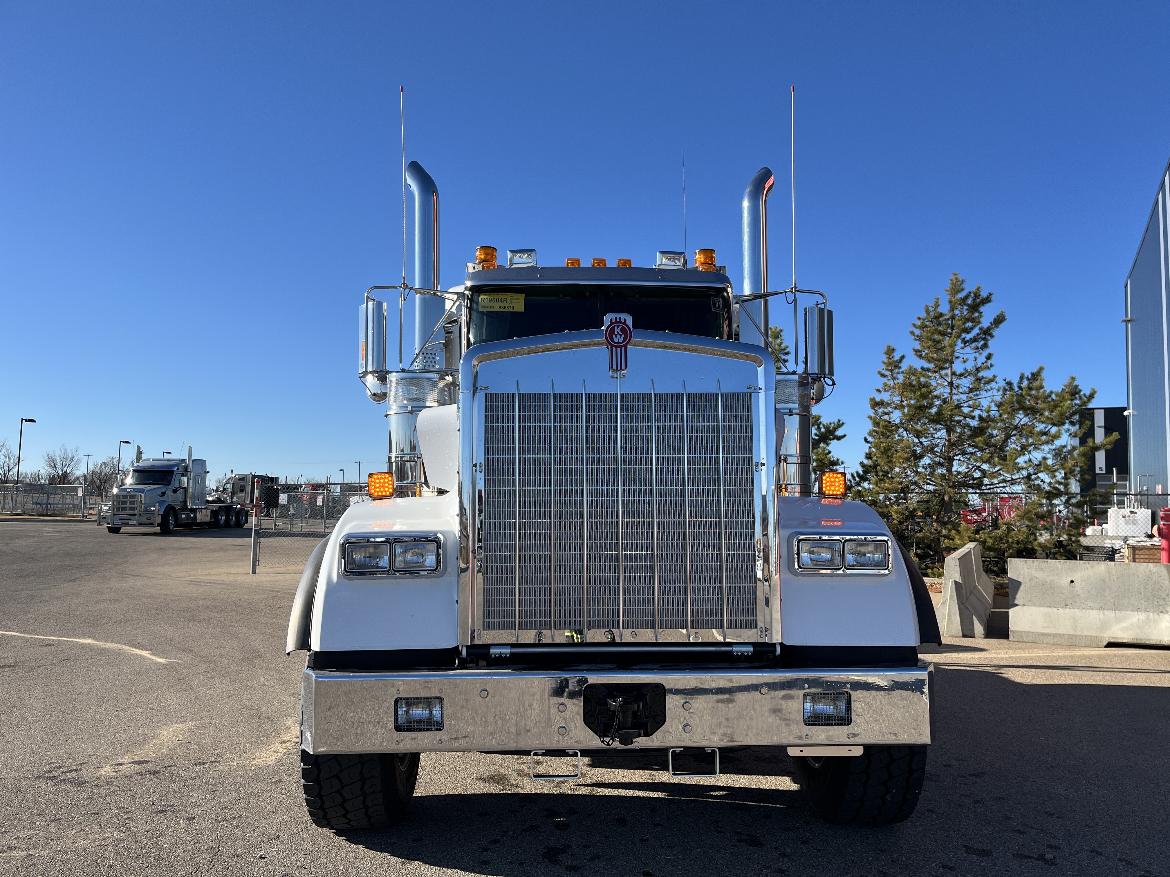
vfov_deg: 53.1
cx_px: 585
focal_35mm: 26
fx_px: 879
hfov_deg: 67.3
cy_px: 438
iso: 50
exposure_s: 1/2688
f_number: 1.6
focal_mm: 5.1
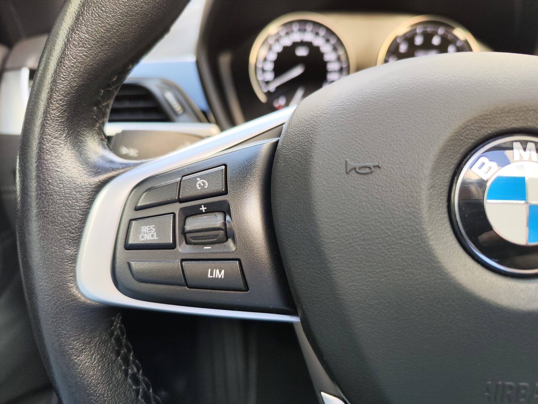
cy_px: 202
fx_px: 357
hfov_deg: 73.9
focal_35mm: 23
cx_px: 269
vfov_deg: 58.9
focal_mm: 7.01
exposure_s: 1/100
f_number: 1.69
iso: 139
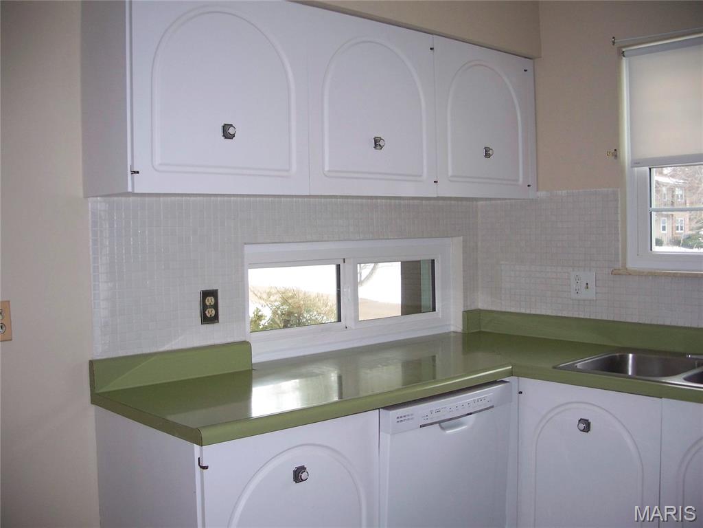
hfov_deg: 50.1
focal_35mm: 37
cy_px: 264
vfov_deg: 38.7
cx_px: 352
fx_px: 751
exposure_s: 1/60
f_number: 2.8
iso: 200
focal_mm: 7.8
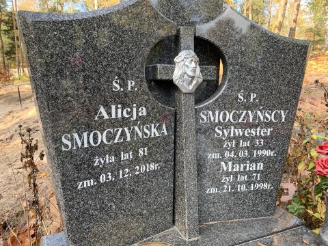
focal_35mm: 26
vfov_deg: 53.1
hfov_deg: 67.3
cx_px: 164
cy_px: 123
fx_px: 246
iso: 32
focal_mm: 4.25
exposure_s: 1/121
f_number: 1.8
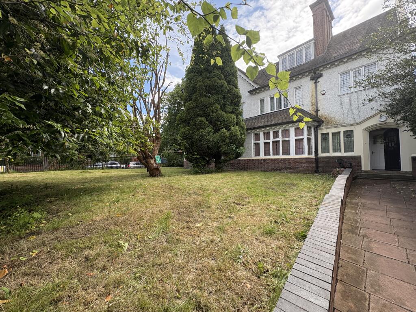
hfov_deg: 102.1
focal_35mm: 14
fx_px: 168
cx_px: 208
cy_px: 156
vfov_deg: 85.7
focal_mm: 2.22
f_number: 2.2
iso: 64
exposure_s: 1/482
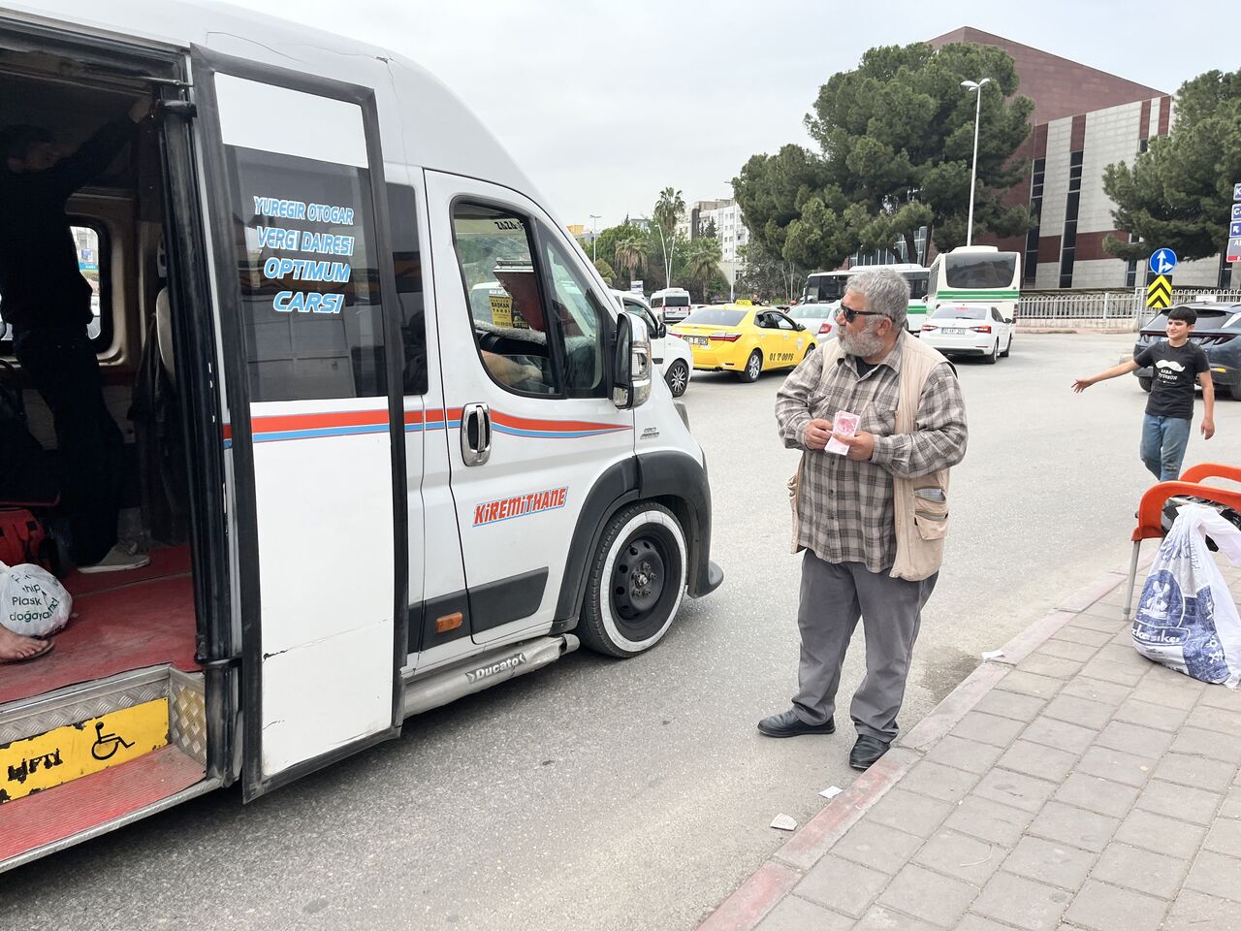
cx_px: 620
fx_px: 932
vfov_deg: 53.1
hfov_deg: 67.3
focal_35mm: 26
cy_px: 466
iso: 50
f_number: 1.6
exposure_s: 1/1832
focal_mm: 5.1
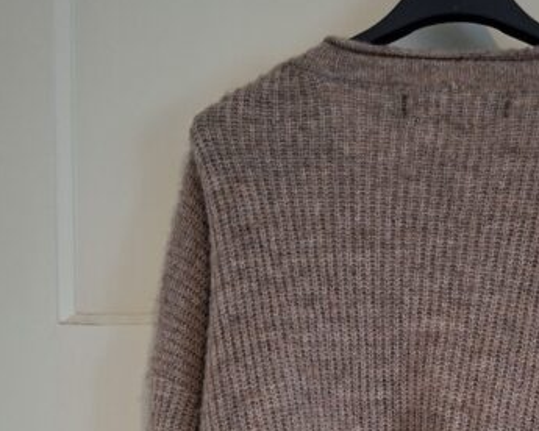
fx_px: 830
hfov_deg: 34.8
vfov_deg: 26.9
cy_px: 465
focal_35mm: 52
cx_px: 437
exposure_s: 1/24
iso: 400
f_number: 1.8
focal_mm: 5.54
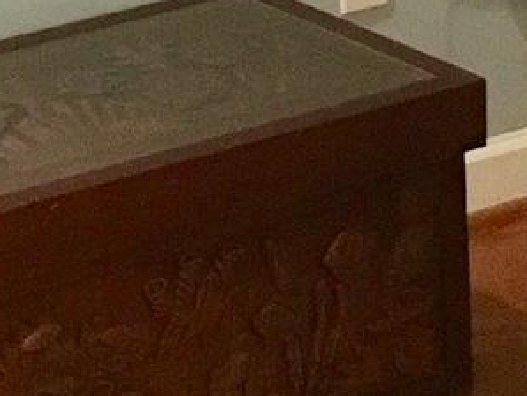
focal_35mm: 196
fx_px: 2986
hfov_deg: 9.9
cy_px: -437
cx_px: -161
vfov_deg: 7.3
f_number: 2.2
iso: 200
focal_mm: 4.15
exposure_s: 1/30
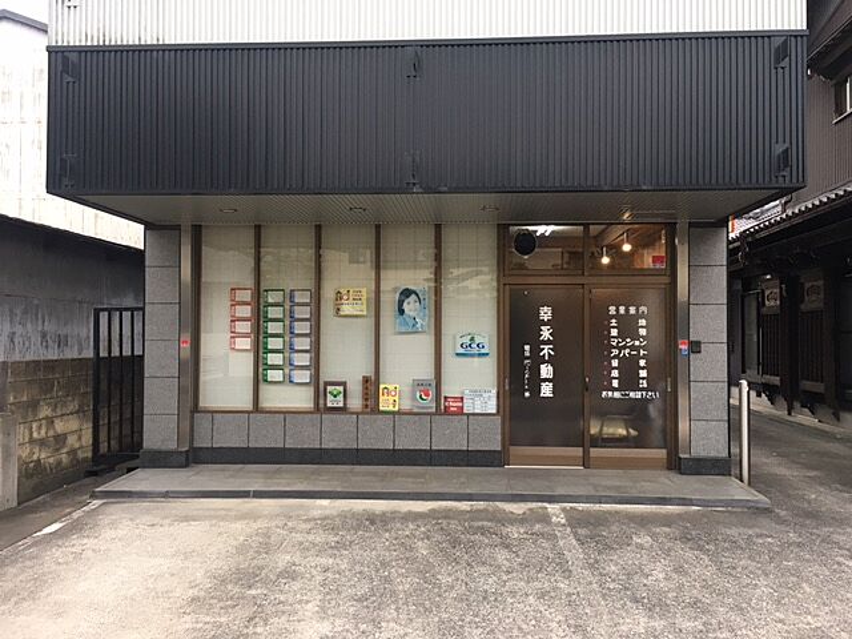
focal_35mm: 29
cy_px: 320
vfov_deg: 48.2
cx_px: 426
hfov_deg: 61.7
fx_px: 714
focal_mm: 4.15
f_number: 2.2
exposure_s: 1/40
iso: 25
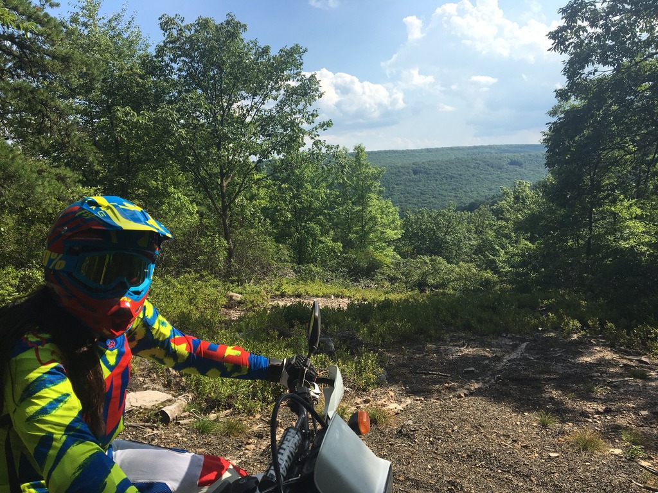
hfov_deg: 61.7
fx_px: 551
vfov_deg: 48.2
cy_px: 246
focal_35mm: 29
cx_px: 329
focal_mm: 4.15
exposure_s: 1/1479
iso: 25
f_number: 2.2
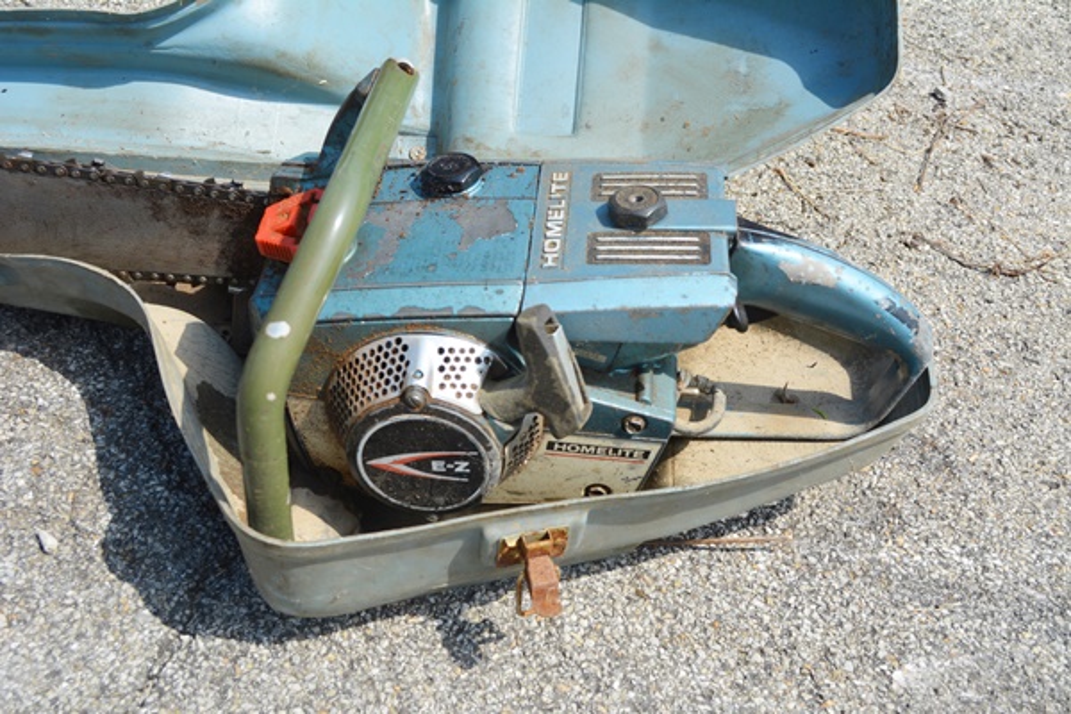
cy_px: 357
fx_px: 1249
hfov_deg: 46.4
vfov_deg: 31.9
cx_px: 536
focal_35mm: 42
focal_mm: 28
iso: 125
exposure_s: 1/250
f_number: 8
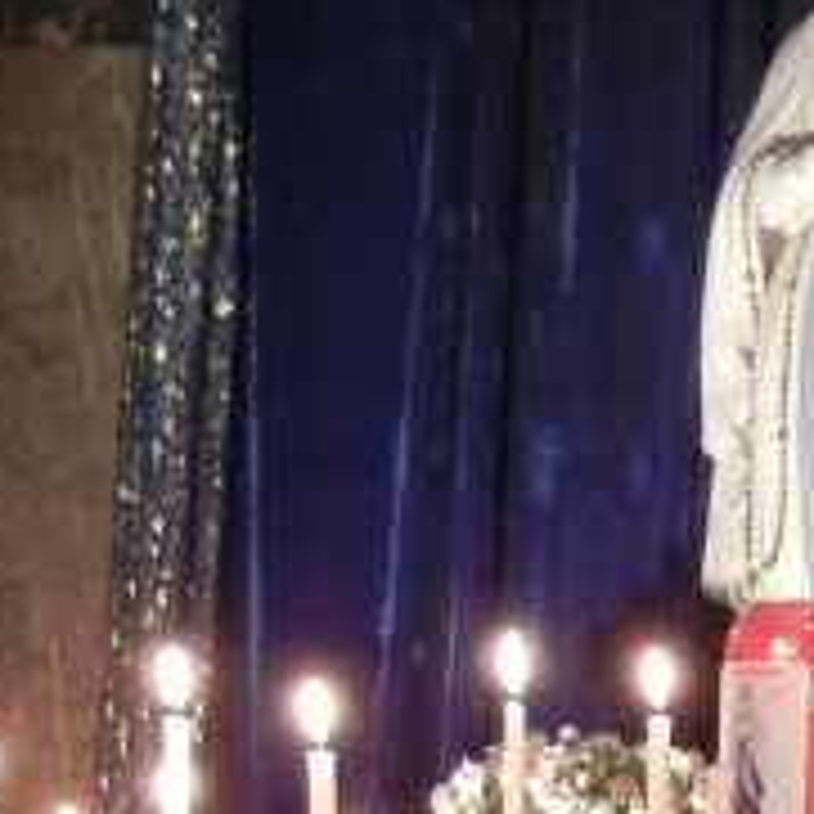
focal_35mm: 150
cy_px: 634
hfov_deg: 11.1
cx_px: 1264
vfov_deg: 11.6
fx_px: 3991
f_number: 3.5
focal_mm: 5.4
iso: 200
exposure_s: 1/7.6
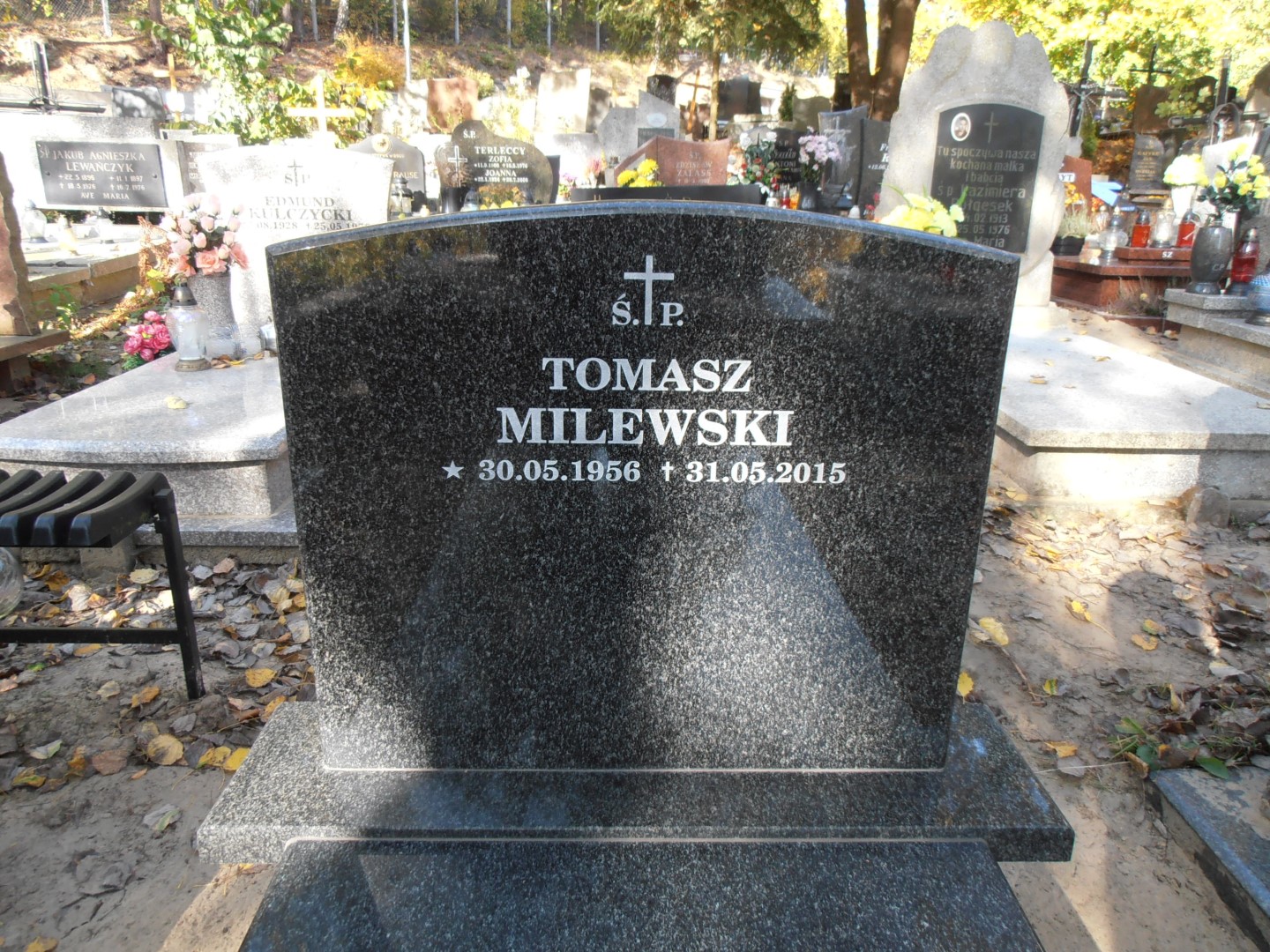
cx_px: 635
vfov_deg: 56.8
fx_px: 881
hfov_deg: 71.6
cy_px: 476
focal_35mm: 24
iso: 80
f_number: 3
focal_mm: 4.2
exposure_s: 1/80
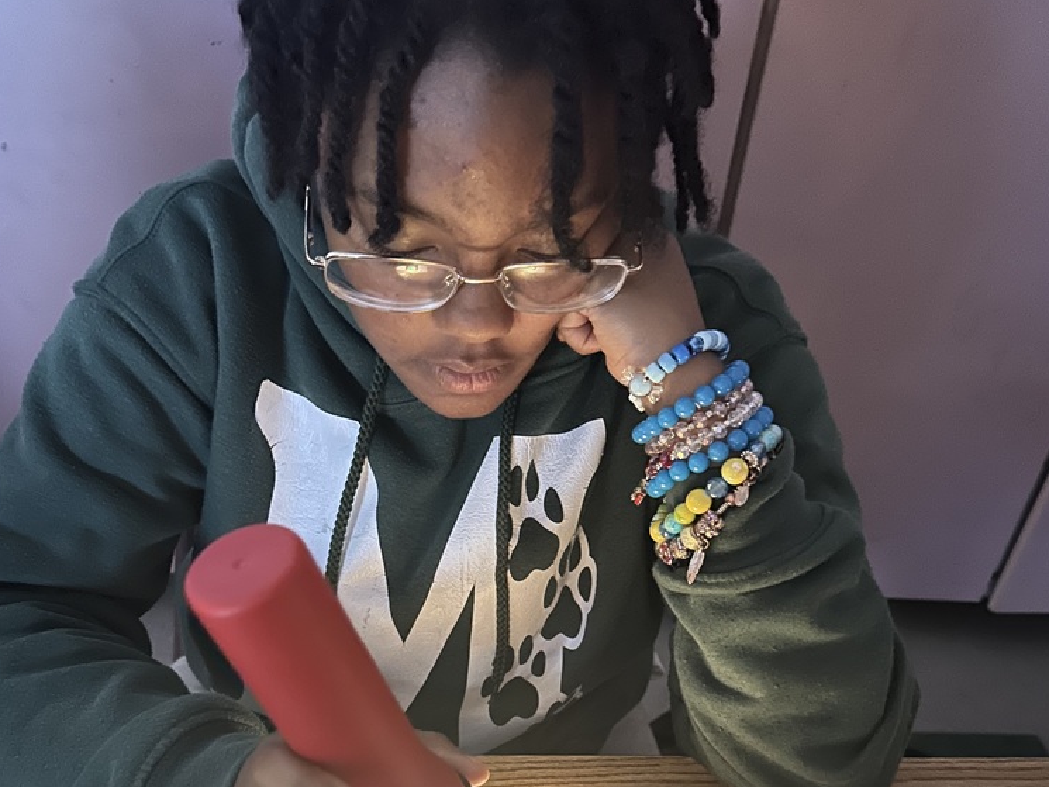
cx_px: 525
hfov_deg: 55.3
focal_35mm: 33
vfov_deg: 41.4
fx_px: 1000
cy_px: 611
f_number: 1.78
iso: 1600
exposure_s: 1/15
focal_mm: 6.86
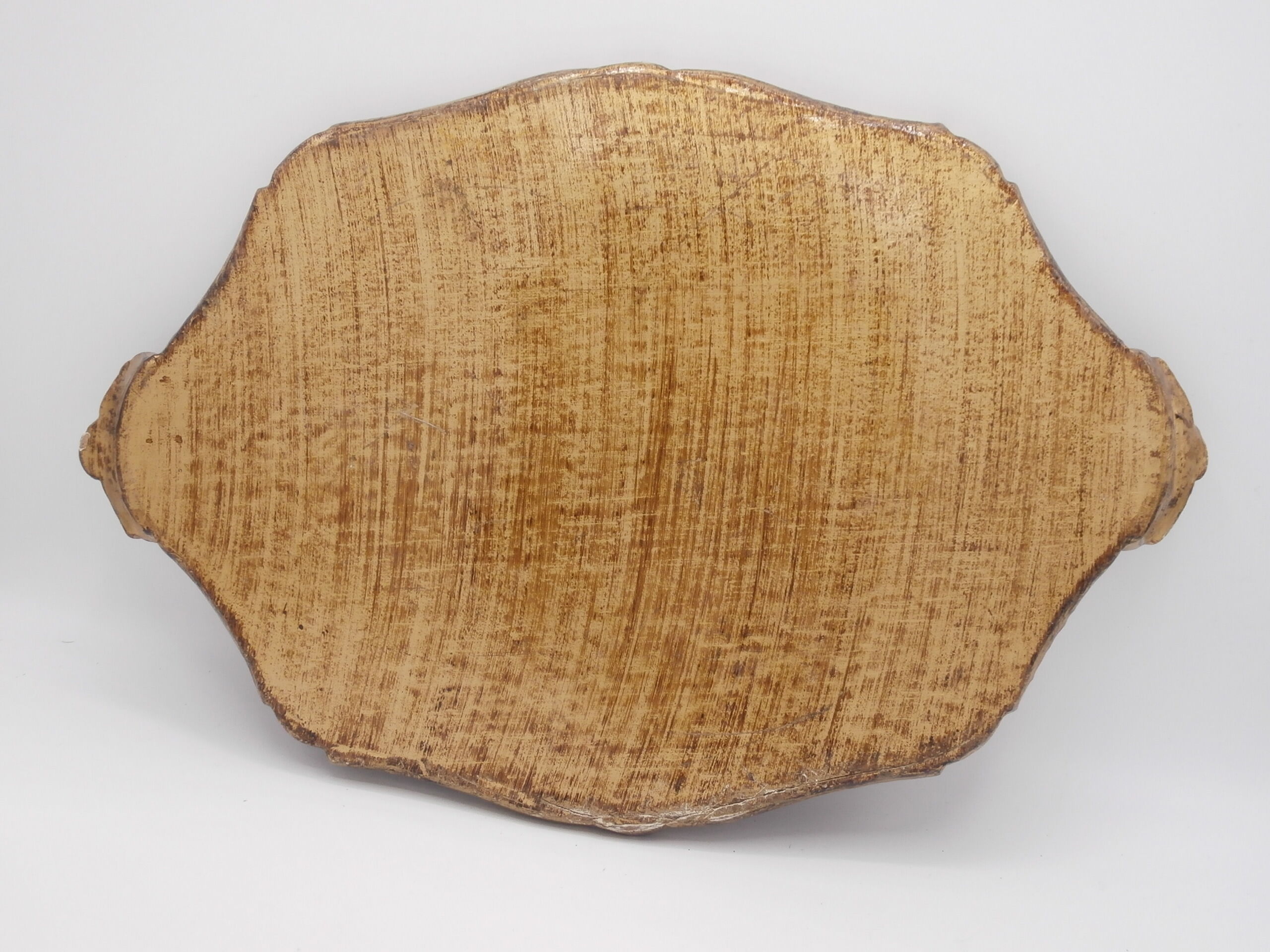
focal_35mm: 38
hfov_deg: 49.0
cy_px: 476
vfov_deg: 37.7
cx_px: 635
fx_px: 1394
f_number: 3.9
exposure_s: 1/400
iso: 200
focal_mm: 6.67
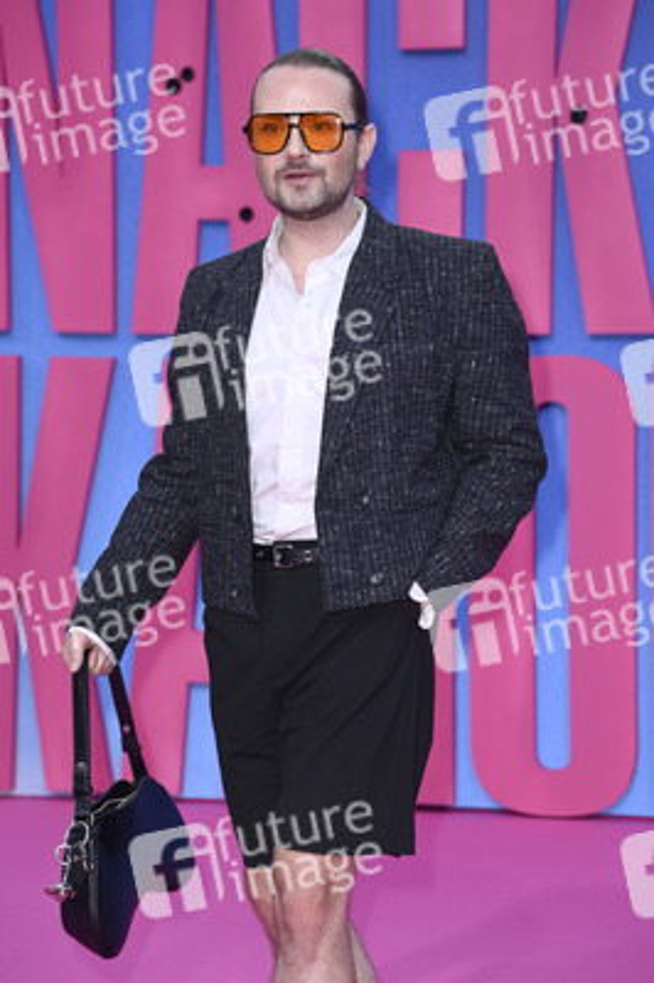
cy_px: 492
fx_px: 3166
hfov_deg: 11.8
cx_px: 327
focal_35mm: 116
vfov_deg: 17.7
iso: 250
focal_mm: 116
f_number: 6.3
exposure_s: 1/250
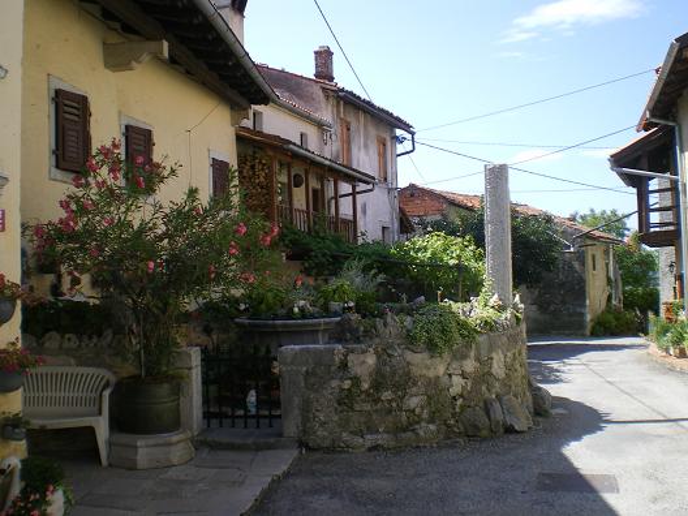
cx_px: 344
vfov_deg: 37.7
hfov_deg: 49.0
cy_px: 258
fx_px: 755
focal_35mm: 38
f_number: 4.6
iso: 64
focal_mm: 6.3
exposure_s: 1/160
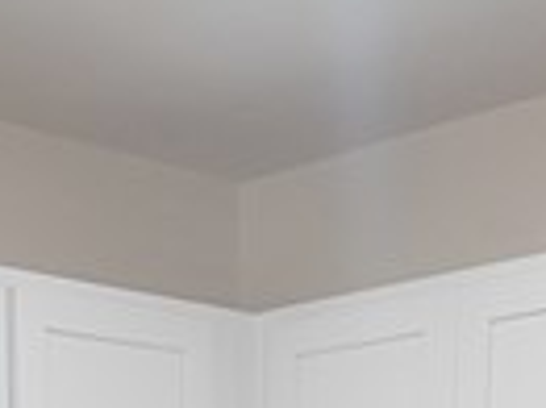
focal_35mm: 102
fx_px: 1607
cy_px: 987
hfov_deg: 18.6
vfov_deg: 11.8
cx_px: -38
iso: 200
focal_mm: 2.2
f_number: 2.2
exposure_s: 1/60
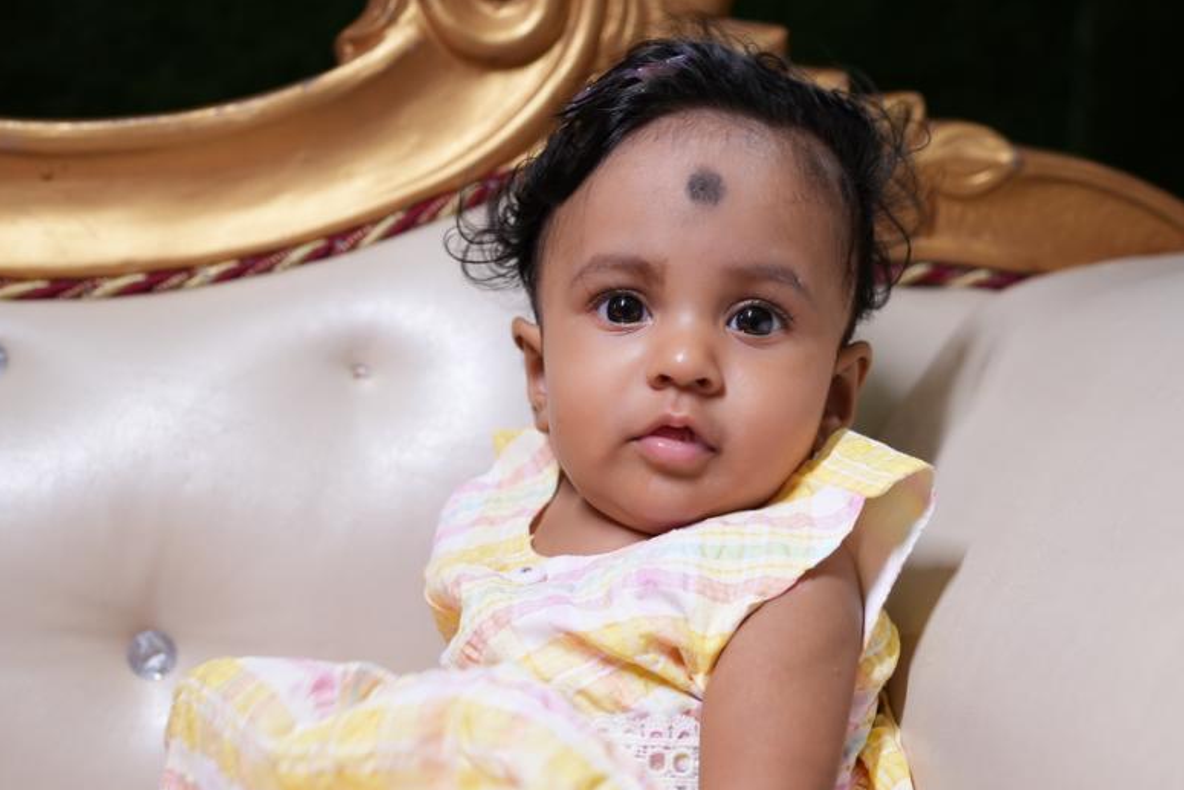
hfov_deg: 38.2
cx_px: 646
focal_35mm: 52
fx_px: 1710
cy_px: 509
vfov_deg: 25.9
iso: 400
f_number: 3.2
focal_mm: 35
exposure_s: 1/125
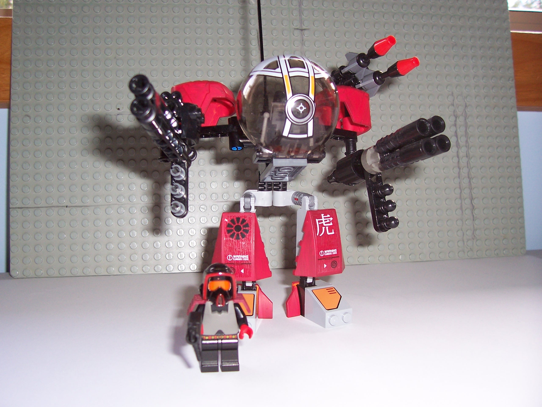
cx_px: 271
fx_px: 532
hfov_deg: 54.0
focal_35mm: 34
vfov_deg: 41.8
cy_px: 204
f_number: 2.7
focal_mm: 5.6
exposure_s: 1/60
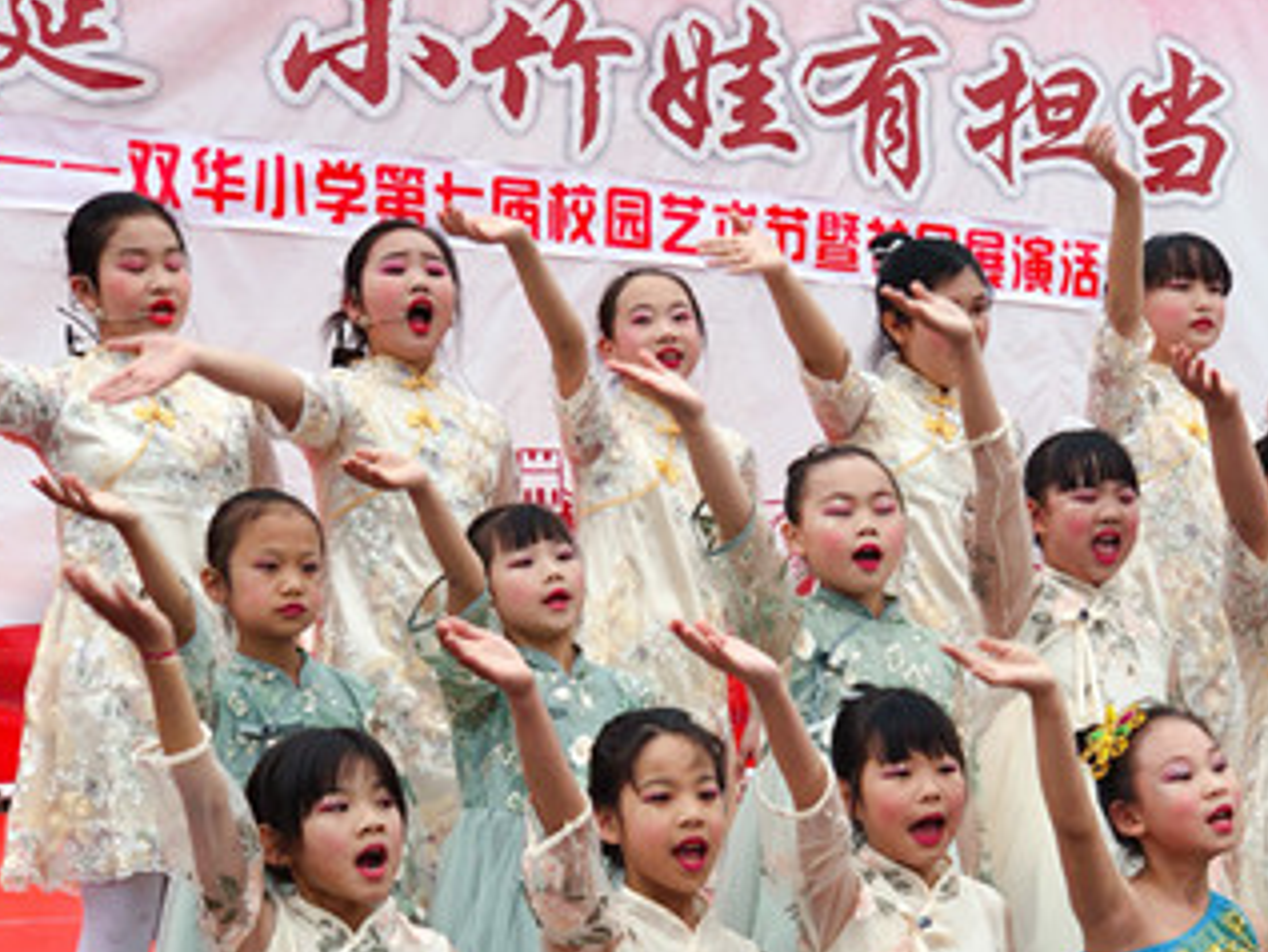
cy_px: 730
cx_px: 748
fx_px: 3005
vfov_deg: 17.9
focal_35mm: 82
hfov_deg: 23.8
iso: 16
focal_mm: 6
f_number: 2.4
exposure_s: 1/175
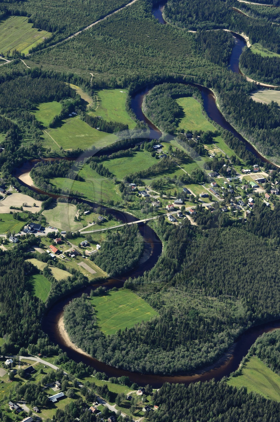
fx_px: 1229
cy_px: 211
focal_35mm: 105
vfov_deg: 19.5
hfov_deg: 13.0
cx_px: 140
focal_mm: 70
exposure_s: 1/1000
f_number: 3.2
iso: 100
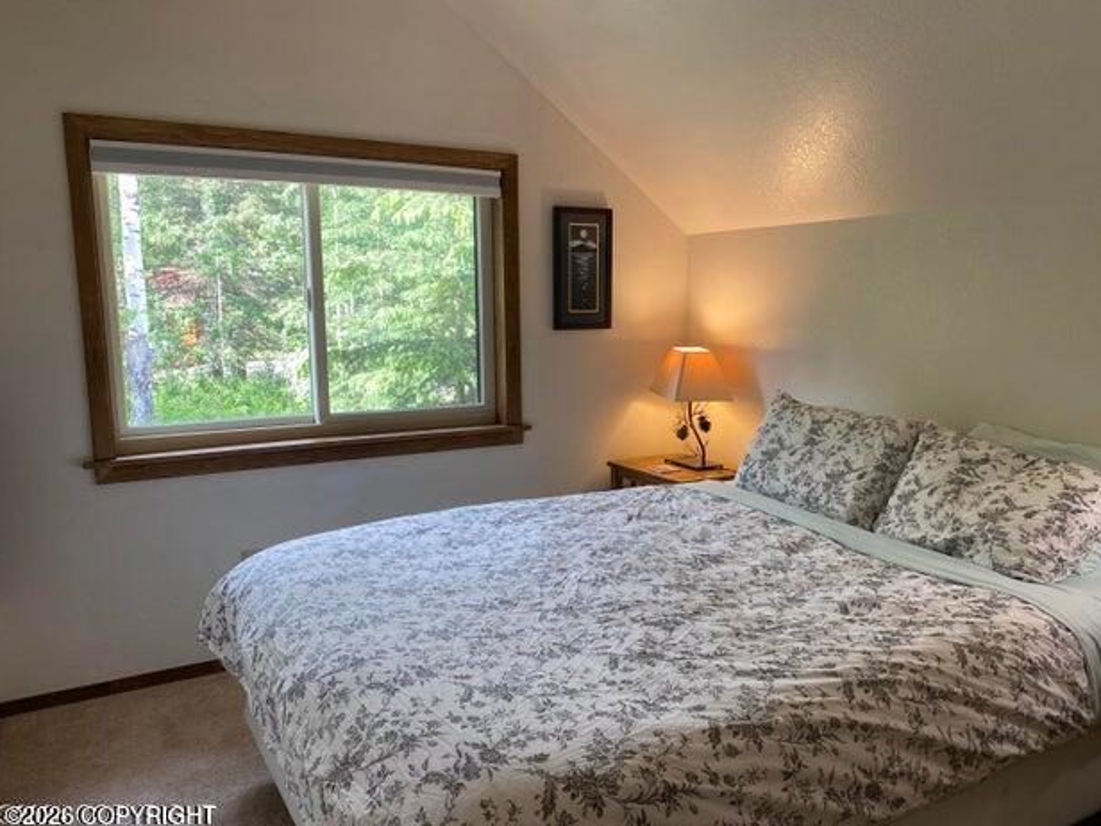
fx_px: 859
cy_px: 426
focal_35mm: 27
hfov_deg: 65.3
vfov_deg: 51.3
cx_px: 567
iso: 80
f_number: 1.8
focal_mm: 4.25
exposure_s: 1/120
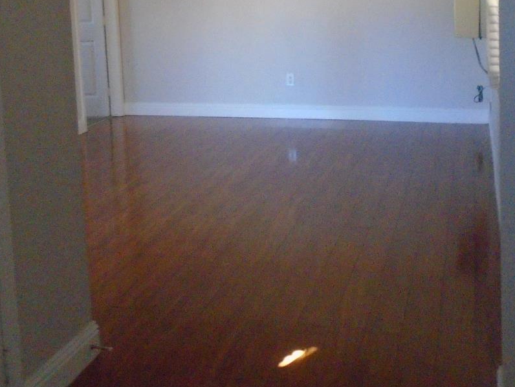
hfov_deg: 38.9
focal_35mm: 49
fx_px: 729
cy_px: 39
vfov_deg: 28.5
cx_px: 232
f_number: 3.2
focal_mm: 4.6
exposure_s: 1/60
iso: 800
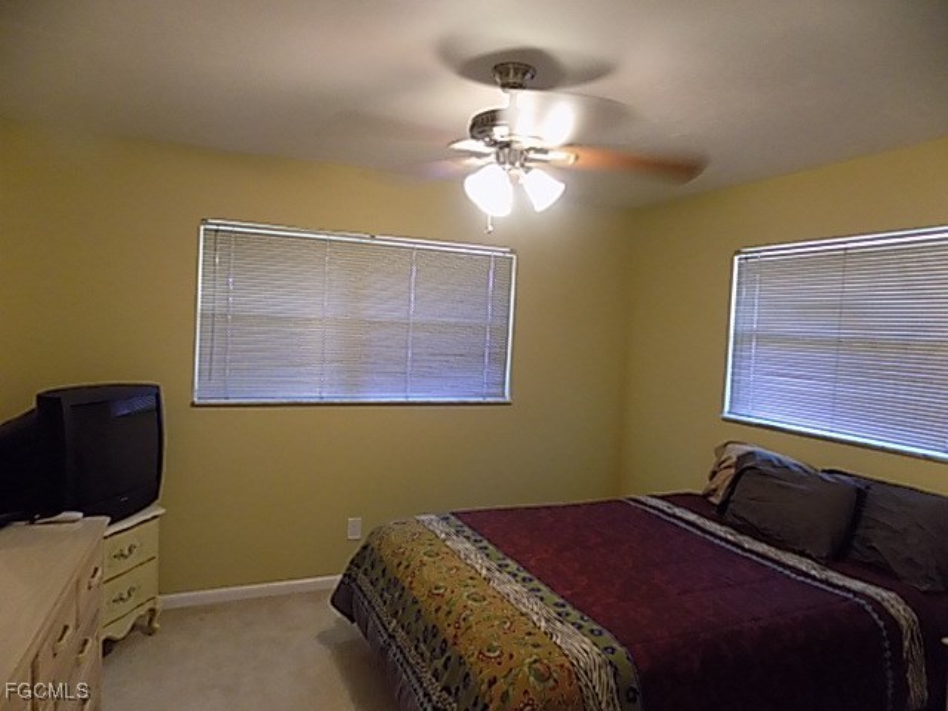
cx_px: 474
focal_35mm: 23
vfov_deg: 58.9
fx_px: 630
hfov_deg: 73.9
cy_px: 356
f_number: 3.1
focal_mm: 4
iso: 400
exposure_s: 1/15
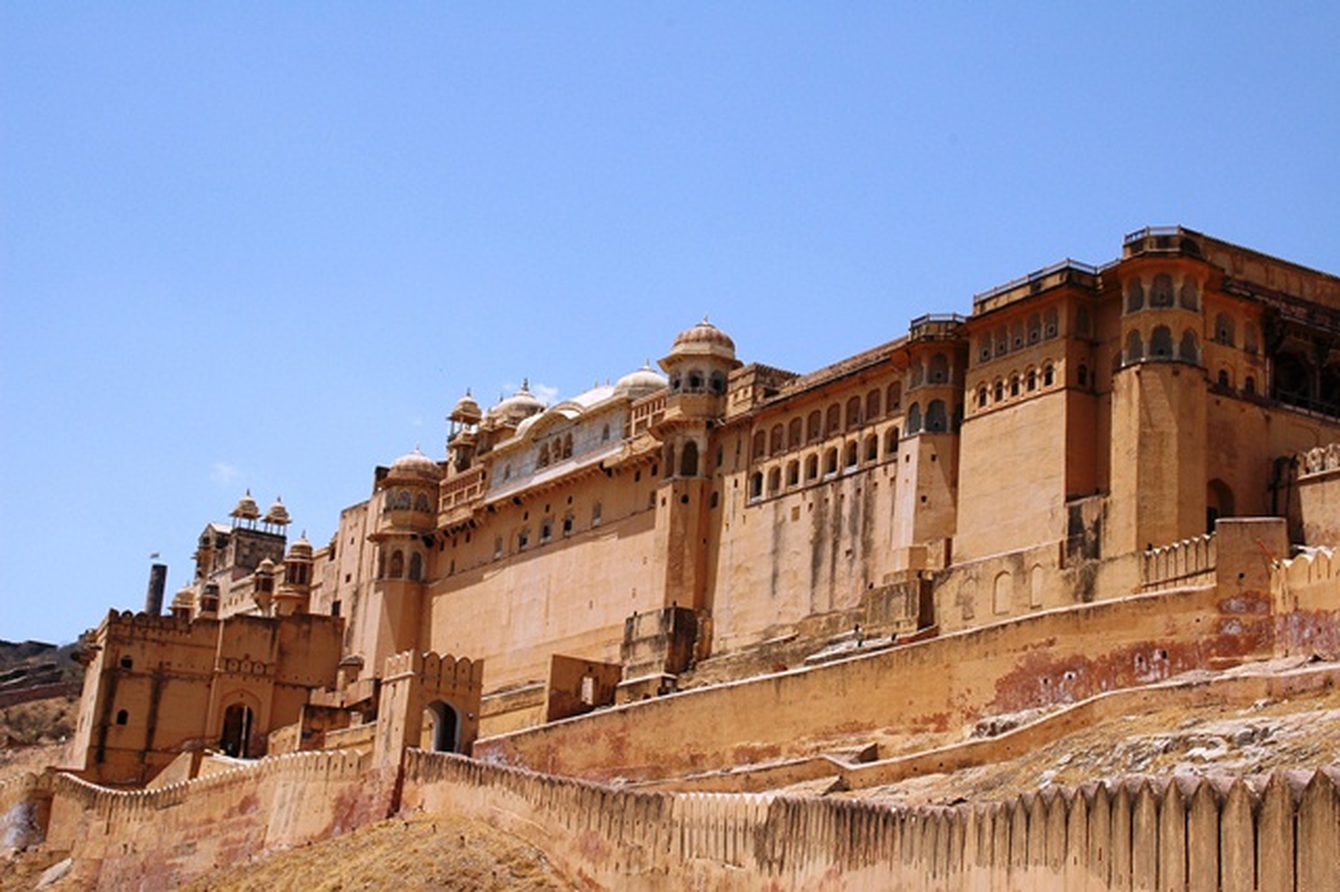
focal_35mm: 57
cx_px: 670
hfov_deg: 35.1
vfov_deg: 23.8
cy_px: 446
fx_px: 2120
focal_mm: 38
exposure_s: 1/400
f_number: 11
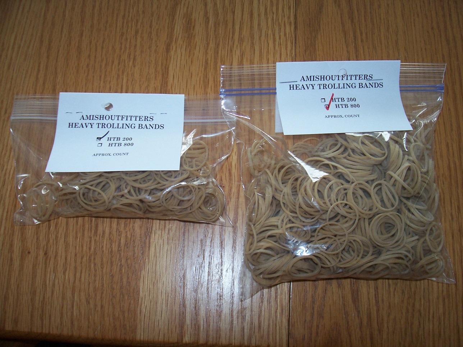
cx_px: 232
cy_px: 174
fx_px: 455
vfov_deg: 41.8
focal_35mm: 34
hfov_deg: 54.0
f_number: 2.7
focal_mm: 5.6
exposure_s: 1/60
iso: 125
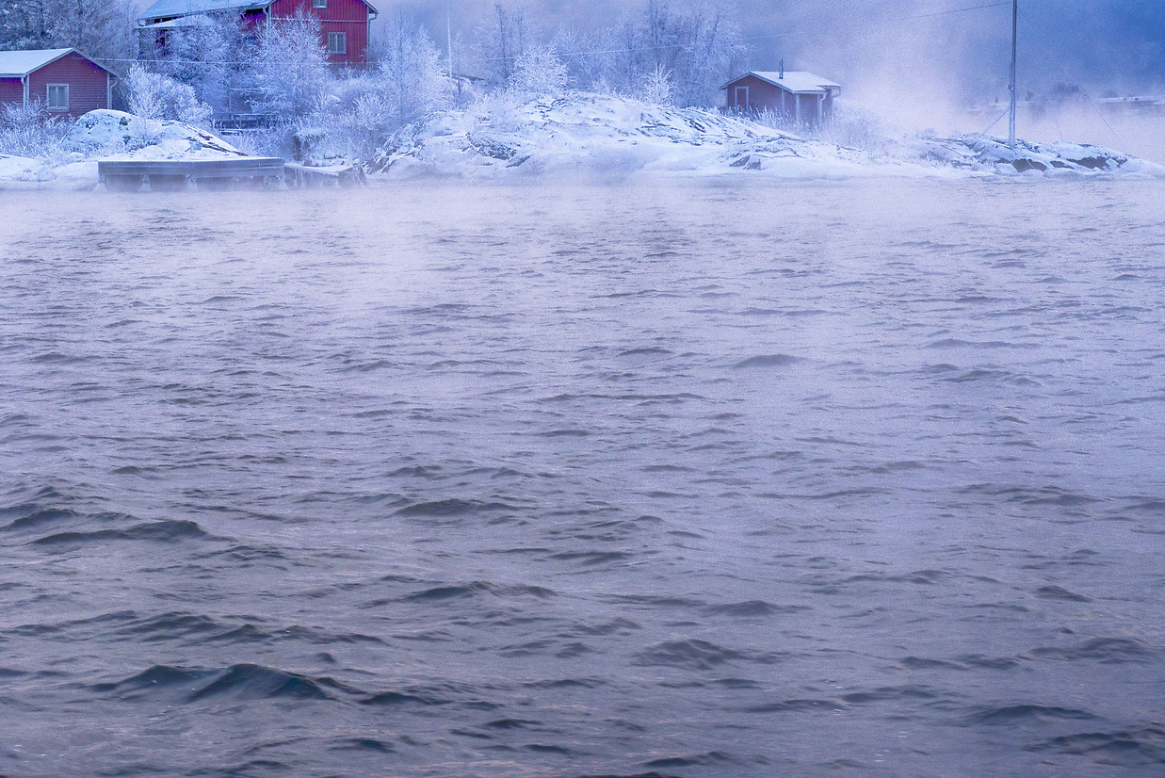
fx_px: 3140
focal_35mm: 97
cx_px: 208
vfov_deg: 14.0
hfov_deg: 20.7
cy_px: 90
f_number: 8
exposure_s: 1/250
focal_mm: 50
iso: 200
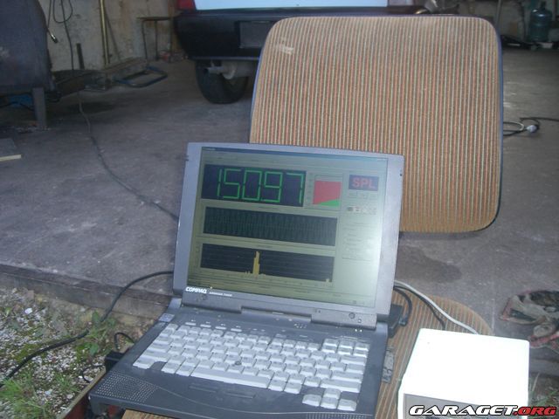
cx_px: 280
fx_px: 614
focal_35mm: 38
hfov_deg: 49.0
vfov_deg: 37.7
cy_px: 210
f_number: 2.7
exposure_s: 1/60
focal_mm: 6.2
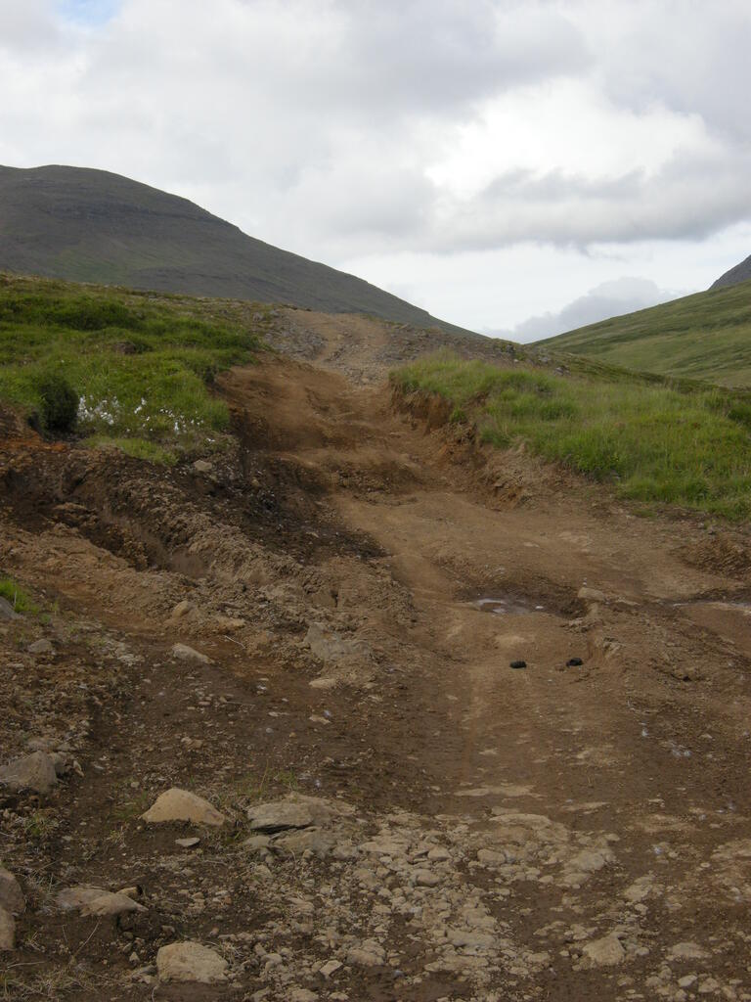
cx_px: 376
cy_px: 501
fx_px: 1736
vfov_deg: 32.2
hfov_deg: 24.4
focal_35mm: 60
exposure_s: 1/330
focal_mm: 12.9
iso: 100
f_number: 4.9
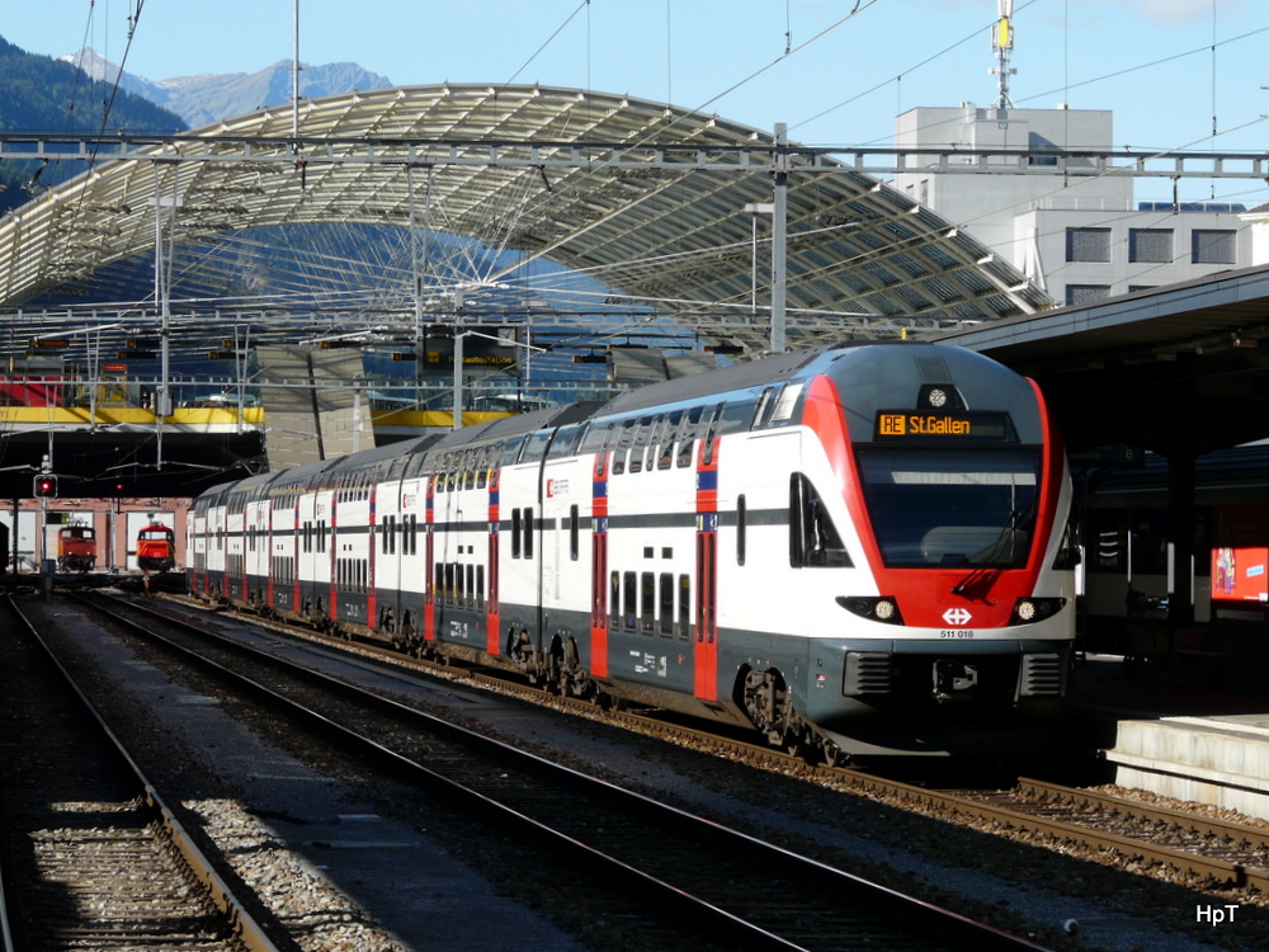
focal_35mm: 131
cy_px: 476
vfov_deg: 11.3
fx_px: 4802
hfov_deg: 15.1
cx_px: 634
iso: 100
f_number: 5.6
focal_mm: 21.6
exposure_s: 1/400
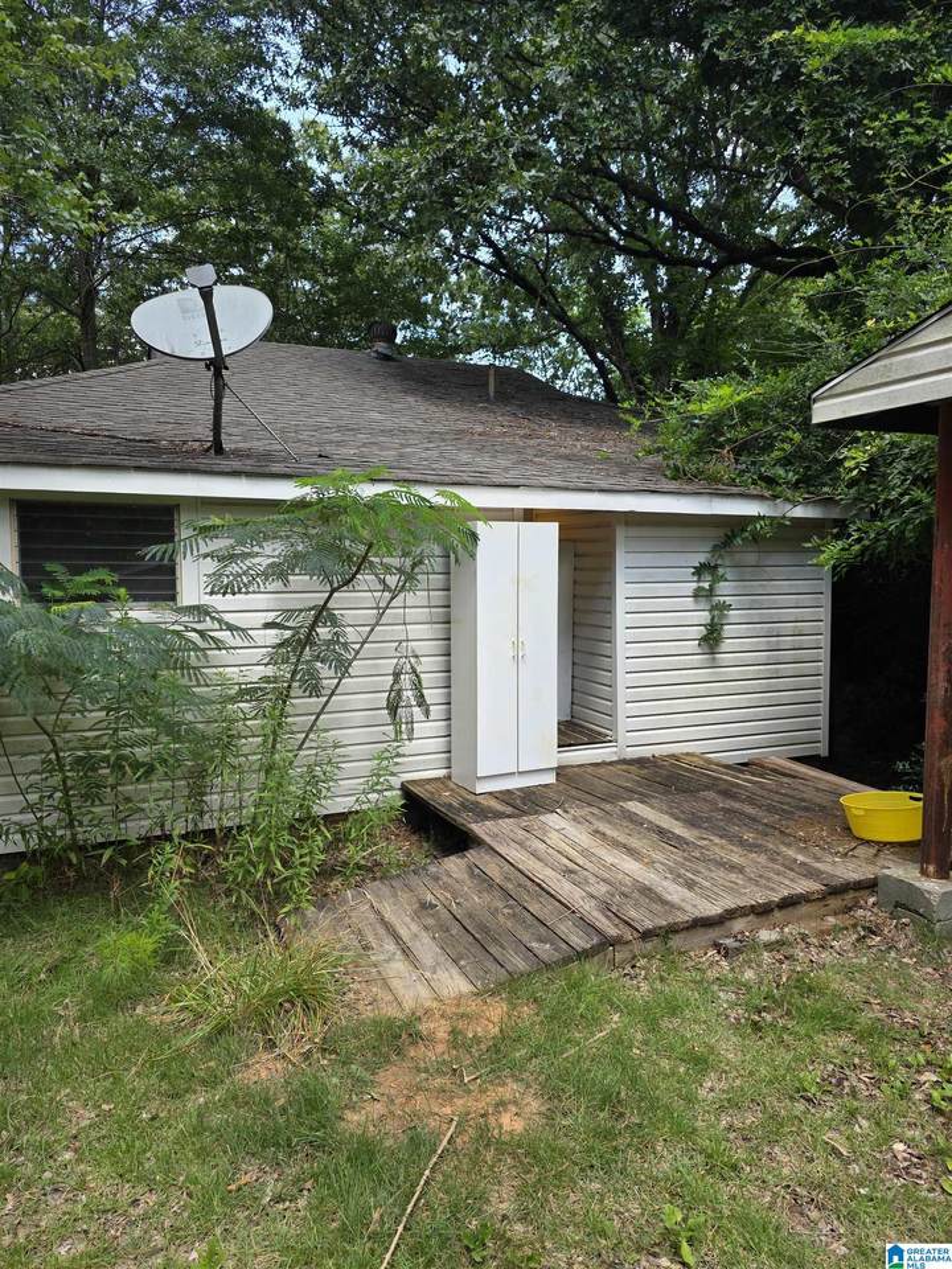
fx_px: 843
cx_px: 476
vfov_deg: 73.9
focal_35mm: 23
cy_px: 634
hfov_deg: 58.9
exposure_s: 1/359
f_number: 1.7
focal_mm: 6.3
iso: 50
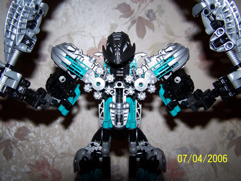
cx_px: 120
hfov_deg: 49.0
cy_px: 90
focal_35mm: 38
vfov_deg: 37.7
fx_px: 265
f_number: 2.8
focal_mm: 6.3
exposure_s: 1/60
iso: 80
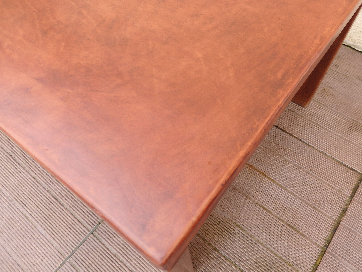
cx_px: 186
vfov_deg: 53.1
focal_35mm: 26
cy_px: 133
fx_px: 272
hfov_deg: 67.3
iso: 125
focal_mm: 4.5
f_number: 3
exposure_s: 1/80
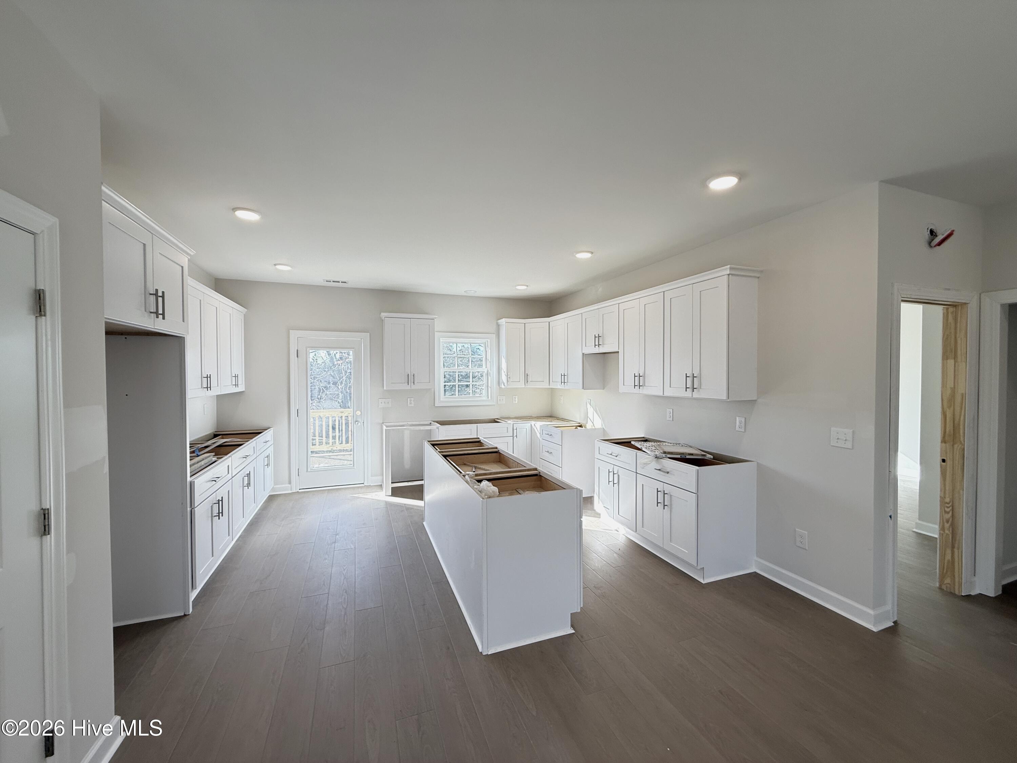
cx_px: 508
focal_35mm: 14
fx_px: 411
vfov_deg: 85.7
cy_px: 382
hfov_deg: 102.1
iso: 100
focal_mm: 2.22
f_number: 2.2
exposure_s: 1/120
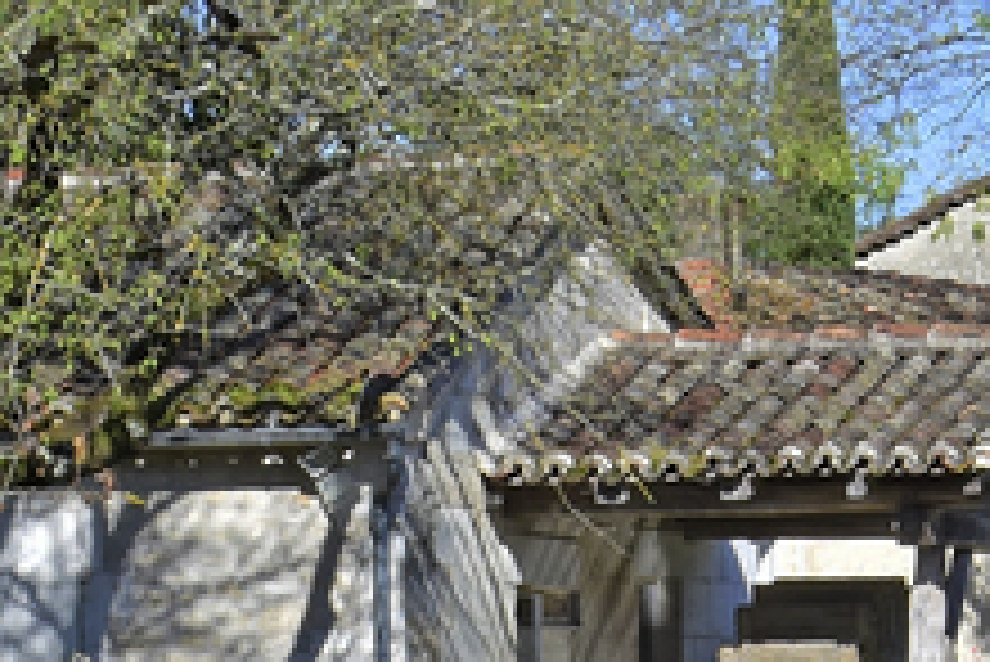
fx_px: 6301
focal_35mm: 229
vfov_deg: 5.9
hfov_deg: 8.9
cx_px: 891
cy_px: 1013
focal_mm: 28
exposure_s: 1/500
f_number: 11
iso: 640
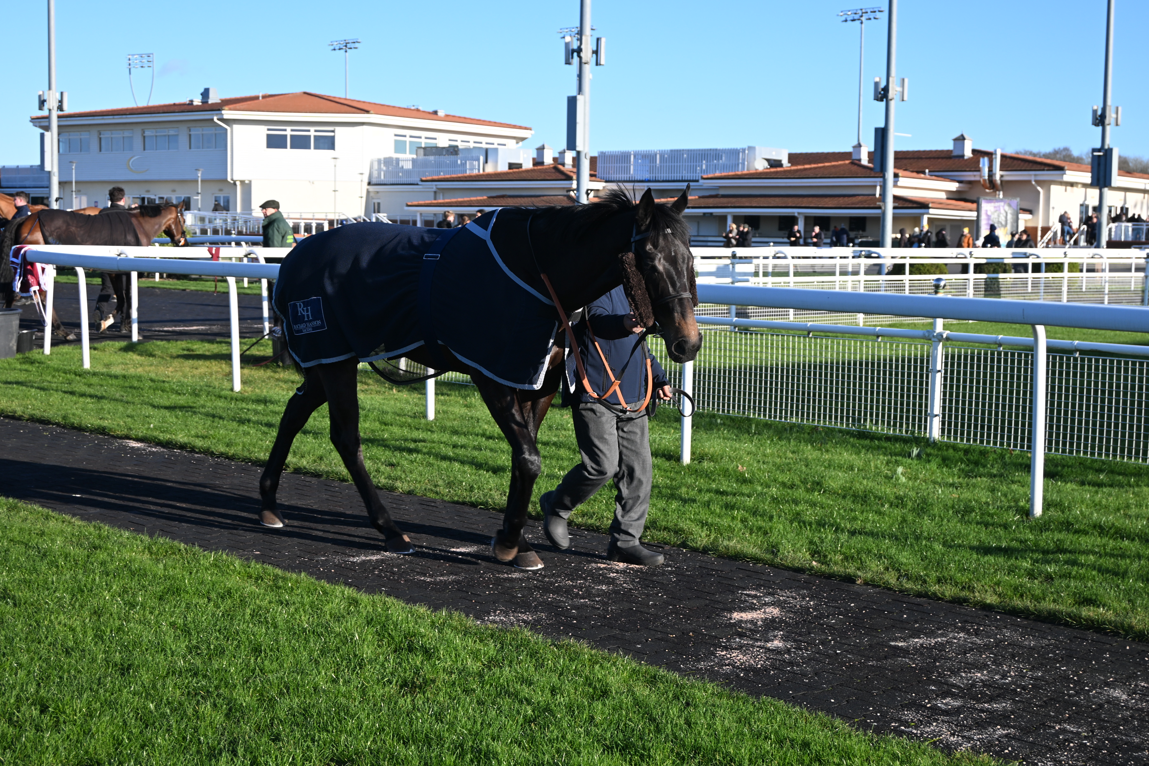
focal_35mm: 52
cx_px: 574
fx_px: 1675
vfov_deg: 25.8
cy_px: 383
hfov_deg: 37.9
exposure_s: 1/320
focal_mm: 35
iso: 100
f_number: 6.3
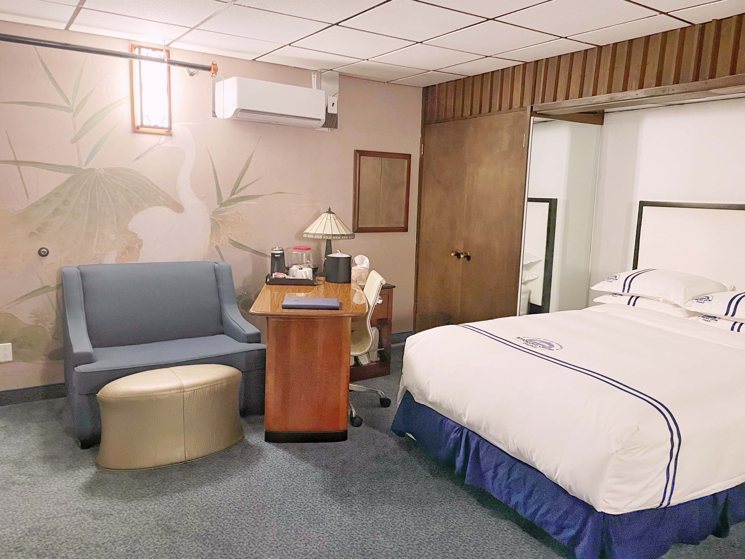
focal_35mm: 26
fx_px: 560
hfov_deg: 67.3
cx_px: 372
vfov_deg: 53.1
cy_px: 280
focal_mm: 4.2
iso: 640
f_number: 1.6
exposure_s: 1/30
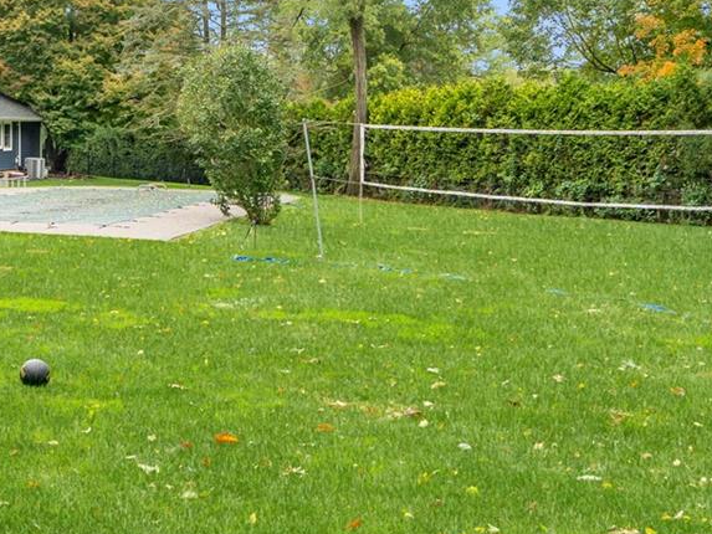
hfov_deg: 33.0
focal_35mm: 55
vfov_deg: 26.4
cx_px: 60
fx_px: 1132
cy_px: 162
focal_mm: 16
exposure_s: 1/200
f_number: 6.3
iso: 400
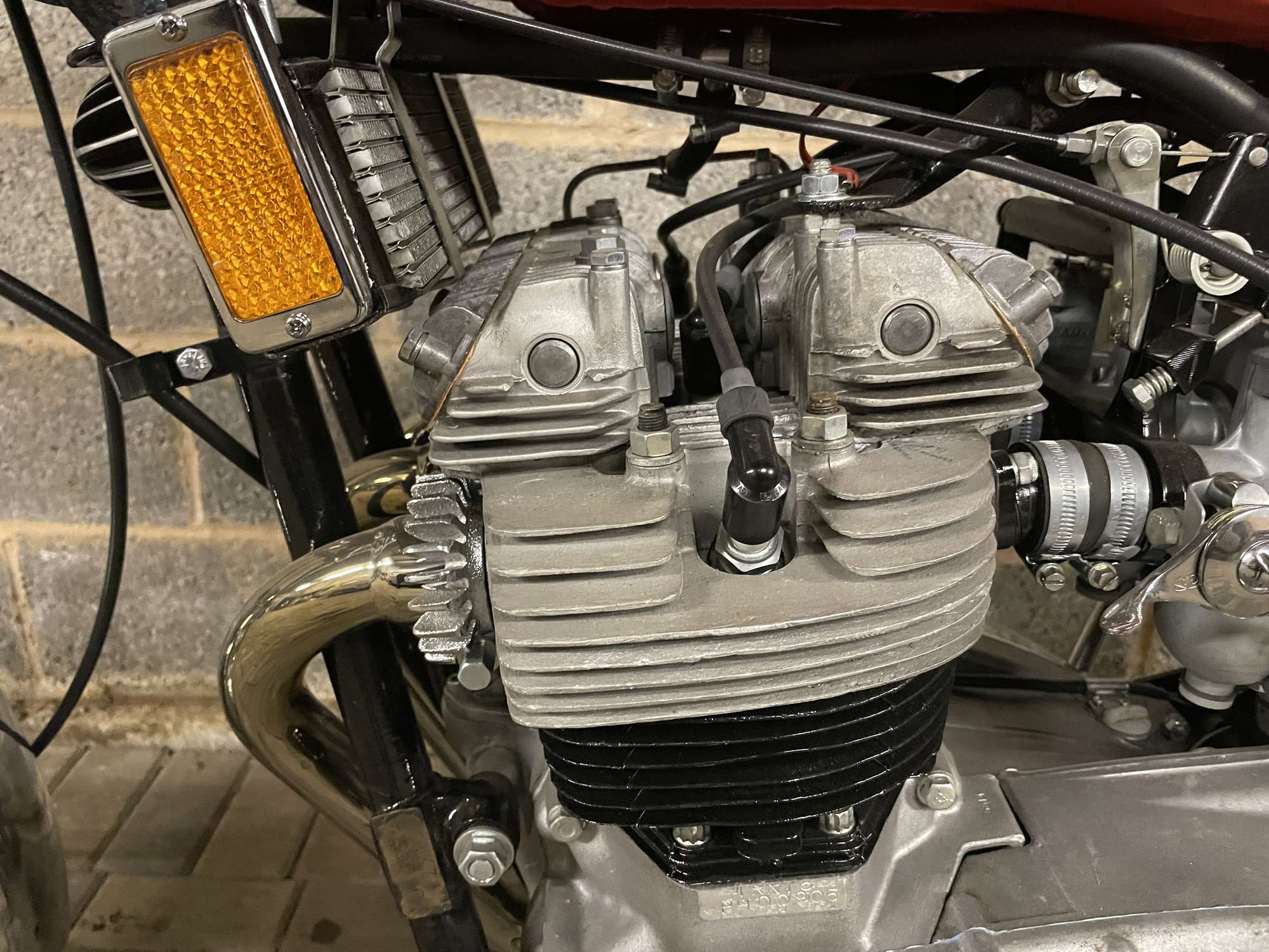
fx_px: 953
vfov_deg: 53.1
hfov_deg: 67.3
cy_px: 476
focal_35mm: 26
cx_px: 634
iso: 640
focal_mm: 4.2
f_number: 1.6
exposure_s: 1/25
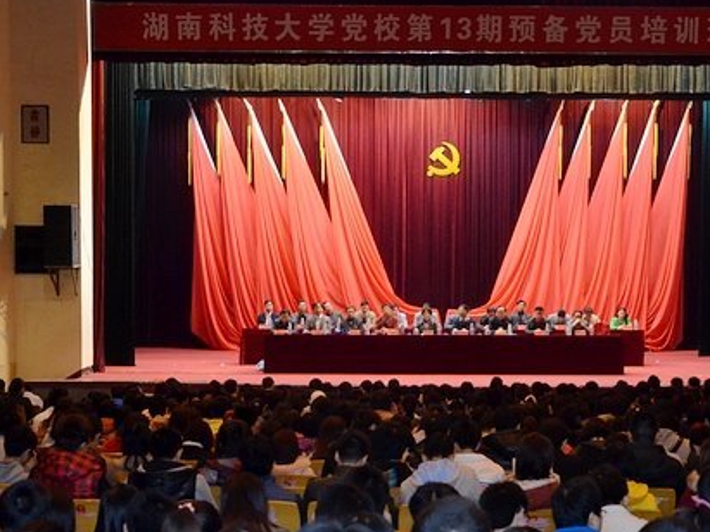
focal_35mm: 59
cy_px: 307
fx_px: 1210
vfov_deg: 24.8
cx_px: 434
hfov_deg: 32.6
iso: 800
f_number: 4
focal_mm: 28
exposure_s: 1/30
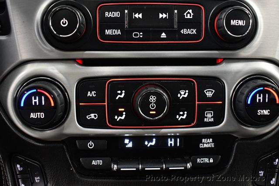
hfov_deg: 53.1
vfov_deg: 36.9
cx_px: 140
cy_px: 93
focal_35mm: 36
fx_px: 279
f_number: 3.5
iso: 3200
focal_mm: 18
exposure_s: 1/60
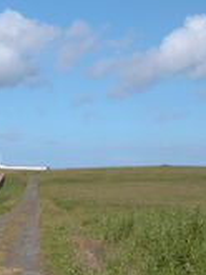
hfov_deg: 16.1
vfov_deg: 23.0
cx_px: -93
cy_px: 130
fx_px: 674
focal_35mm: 85
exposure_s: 1/431
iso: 100
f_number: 7.1
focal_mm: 8.9
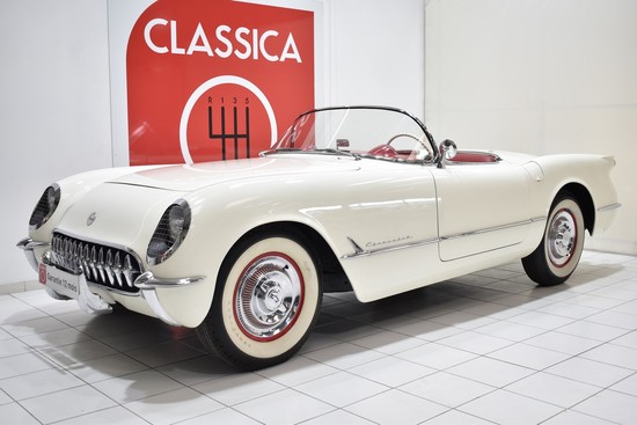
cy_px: 212
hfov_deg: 49.5
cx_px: 318
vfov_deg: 34.2
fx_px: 690
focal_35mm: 39
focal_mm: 26
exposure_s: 1/30
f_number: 4
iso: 100
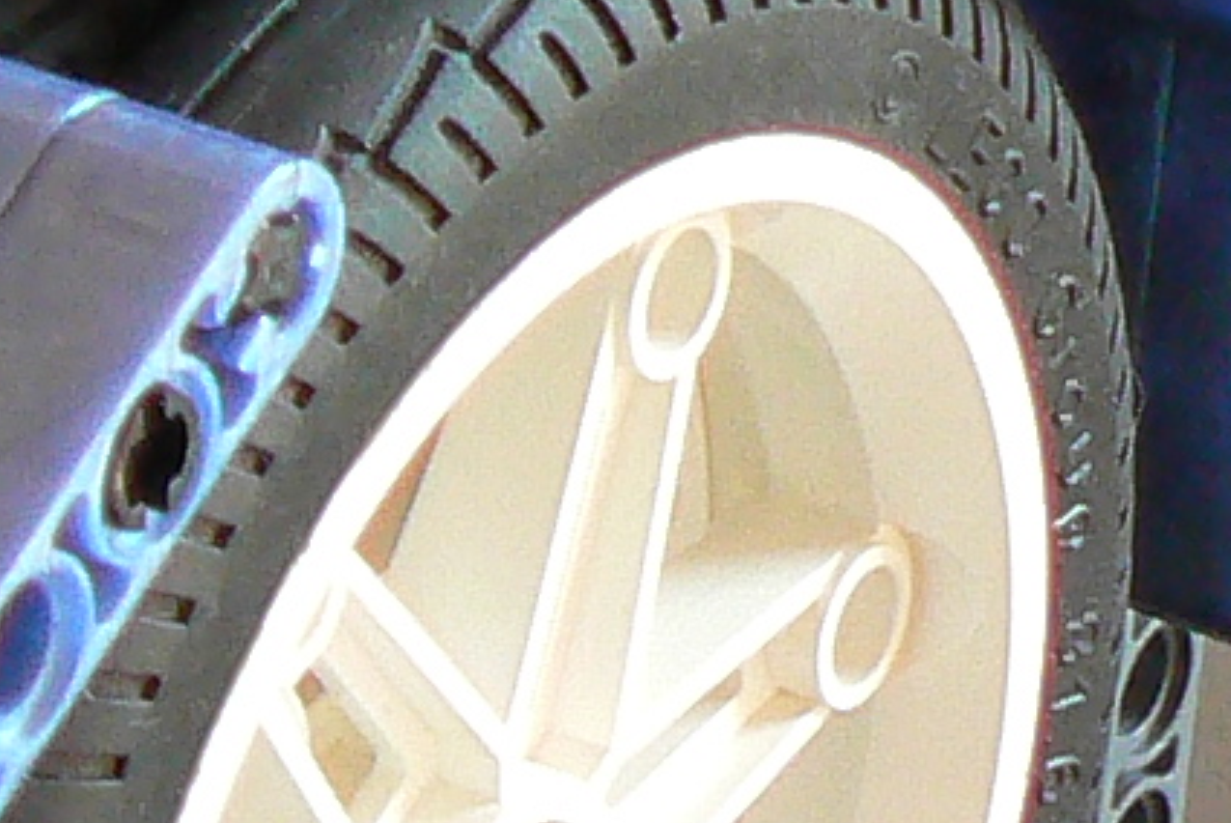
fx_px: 10025
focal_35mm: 293
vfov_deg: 4.7
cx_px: -1251
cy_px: 730
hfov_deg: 6.8
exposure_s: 1/30
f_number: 2.8
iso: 160
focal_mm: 7.1
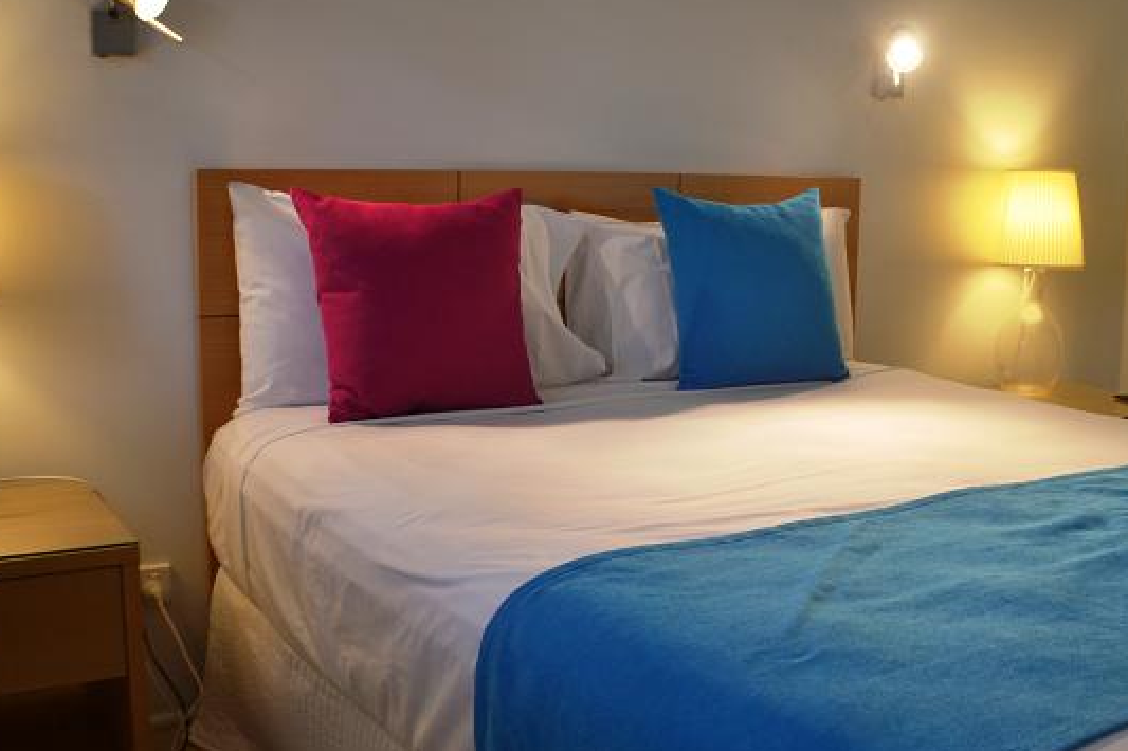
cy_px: 380
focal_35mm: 54
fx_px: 1691
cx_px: 679
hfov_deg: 36.7
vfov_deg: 25.0
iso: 180
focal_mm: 24
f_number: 4
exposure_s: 1/30
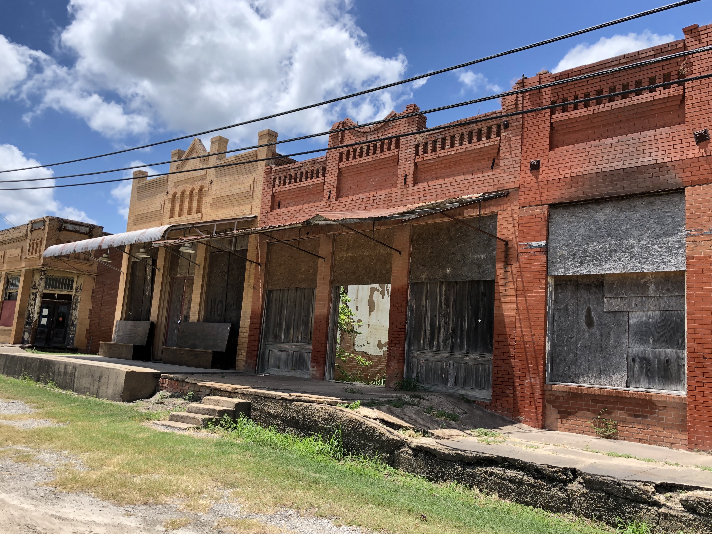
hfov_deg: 61.7
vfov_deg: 48.2
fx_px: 597
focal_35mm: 29
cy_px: 267
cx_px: 353
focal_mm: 3.99
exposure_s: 1/738
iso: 20
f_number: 1.8
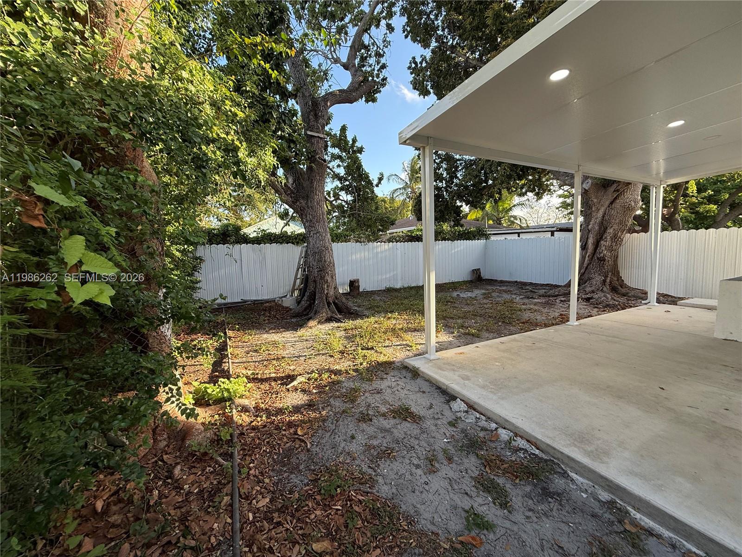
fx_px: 300
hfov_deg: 102.1
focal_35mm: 14
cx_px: 371
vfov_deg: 85.7
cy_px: 278
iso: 64
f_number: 2.2
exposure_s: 1/239
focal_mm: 2.22
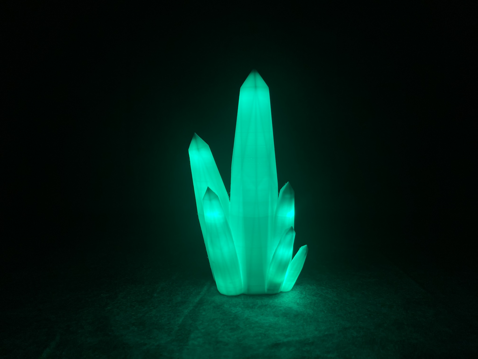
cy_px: 180
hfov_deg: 63.4
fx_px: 387
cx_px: 239
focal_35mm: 28
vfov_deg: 49.7
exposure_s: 1/121
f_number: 1.8
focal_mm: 3.99
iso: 64
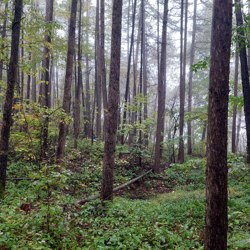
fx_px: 245
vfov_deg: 54.0
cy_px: 127
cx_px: 151
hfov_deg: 53.6
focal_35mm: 30
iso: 100
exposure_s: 1/60
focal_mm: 5.23
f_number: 1.8
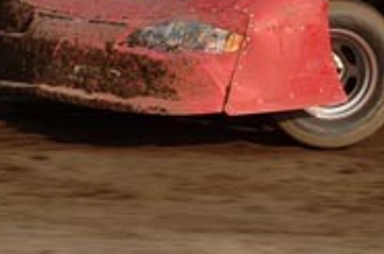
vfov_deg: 3.2
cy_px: -19
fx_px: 4515
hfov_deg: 4.9
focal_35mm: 424
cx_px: 423
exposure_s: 1/500
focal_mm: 105
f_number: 7.1
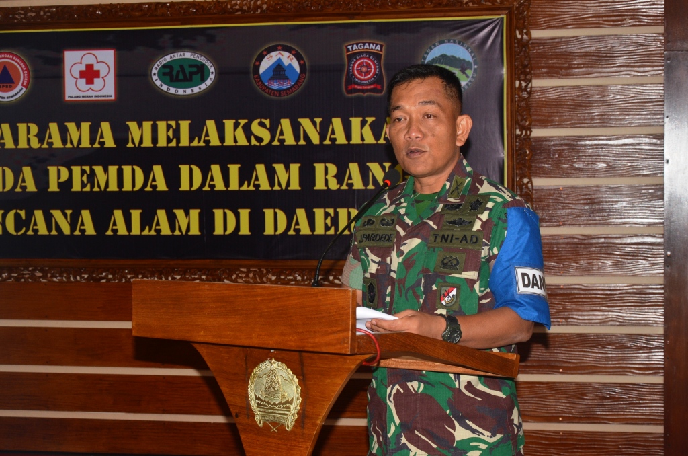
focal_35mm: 75
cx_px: 344
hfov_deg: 27.0
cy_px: 228
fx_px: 1430
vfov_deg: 18.1
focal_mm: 50
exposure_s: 1/125
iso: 400
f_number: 7.1
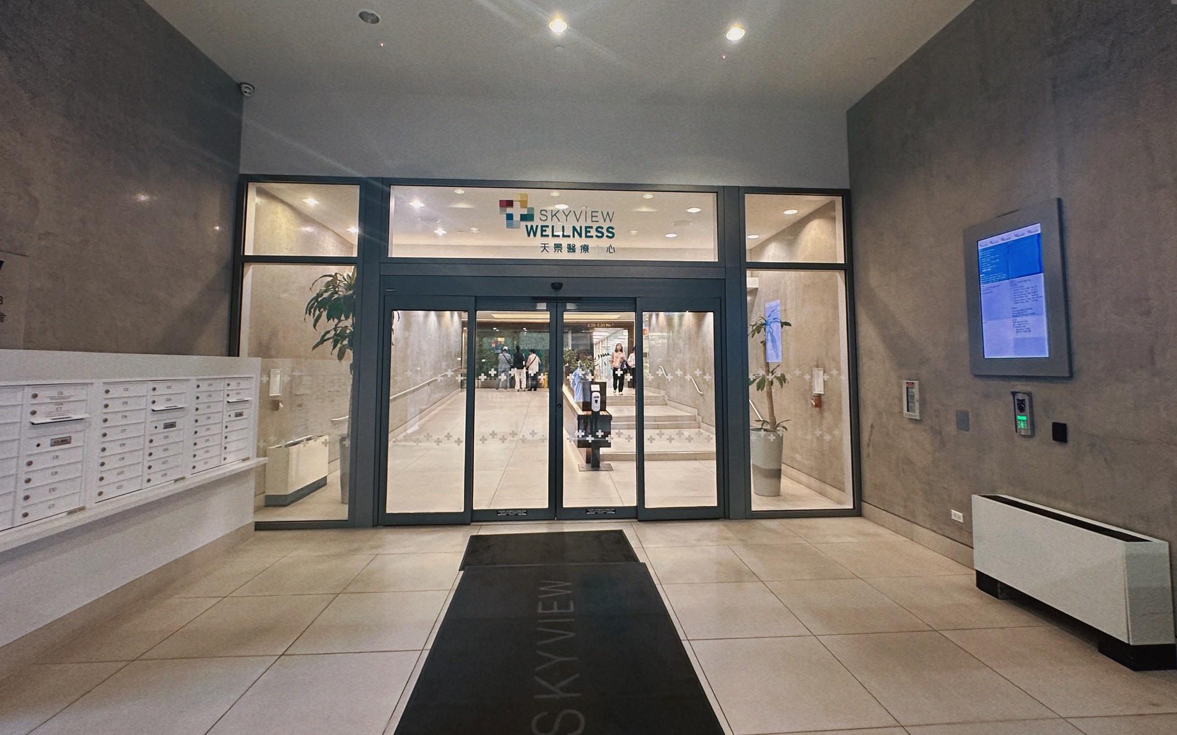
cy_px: 328
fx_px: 513
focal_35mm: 16
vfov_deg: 71.0
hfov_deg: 97.8
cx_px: 590
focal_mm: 2.22
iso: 500
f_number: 2.2
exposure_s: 1/60
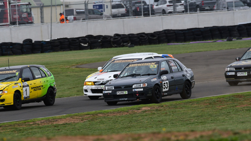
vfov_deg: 2.1
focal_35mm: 568
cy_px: 60
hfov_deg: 3.8
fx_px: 3780
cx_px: 126
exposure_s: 1/640
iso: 500
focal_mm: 360
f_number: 10
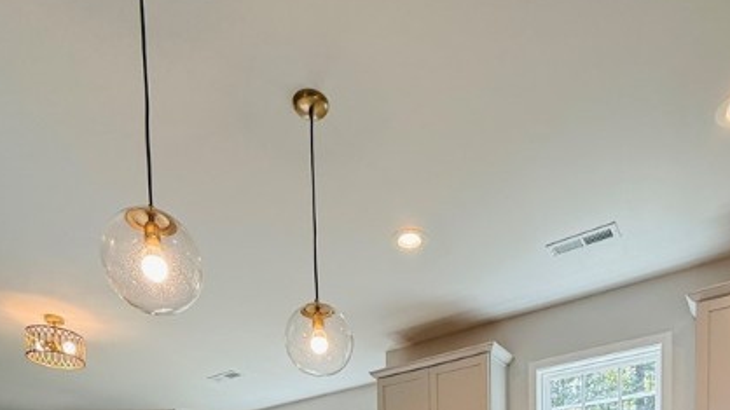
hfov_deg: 67.7
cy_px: 590
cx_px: 410
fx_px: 542
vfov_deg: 29.1
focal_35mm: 28
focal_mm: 2.22
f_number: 2.2
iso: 80
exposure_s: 1/120
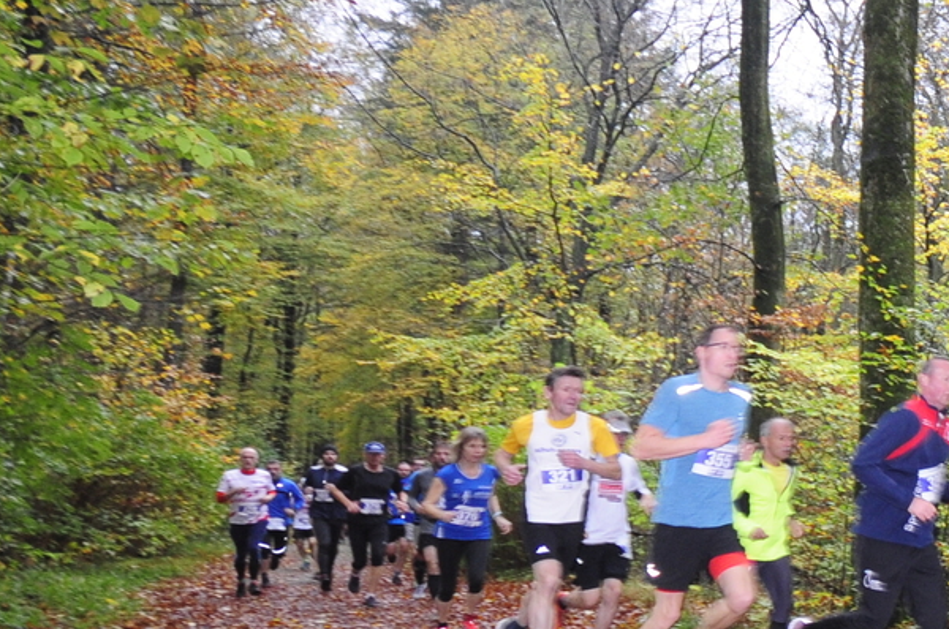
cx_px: 1257
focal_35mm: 48
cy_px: 499
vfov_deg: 27.5
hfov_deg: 31.1
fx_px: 1263
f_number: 5
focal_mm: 10
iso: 500
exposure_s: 1/60
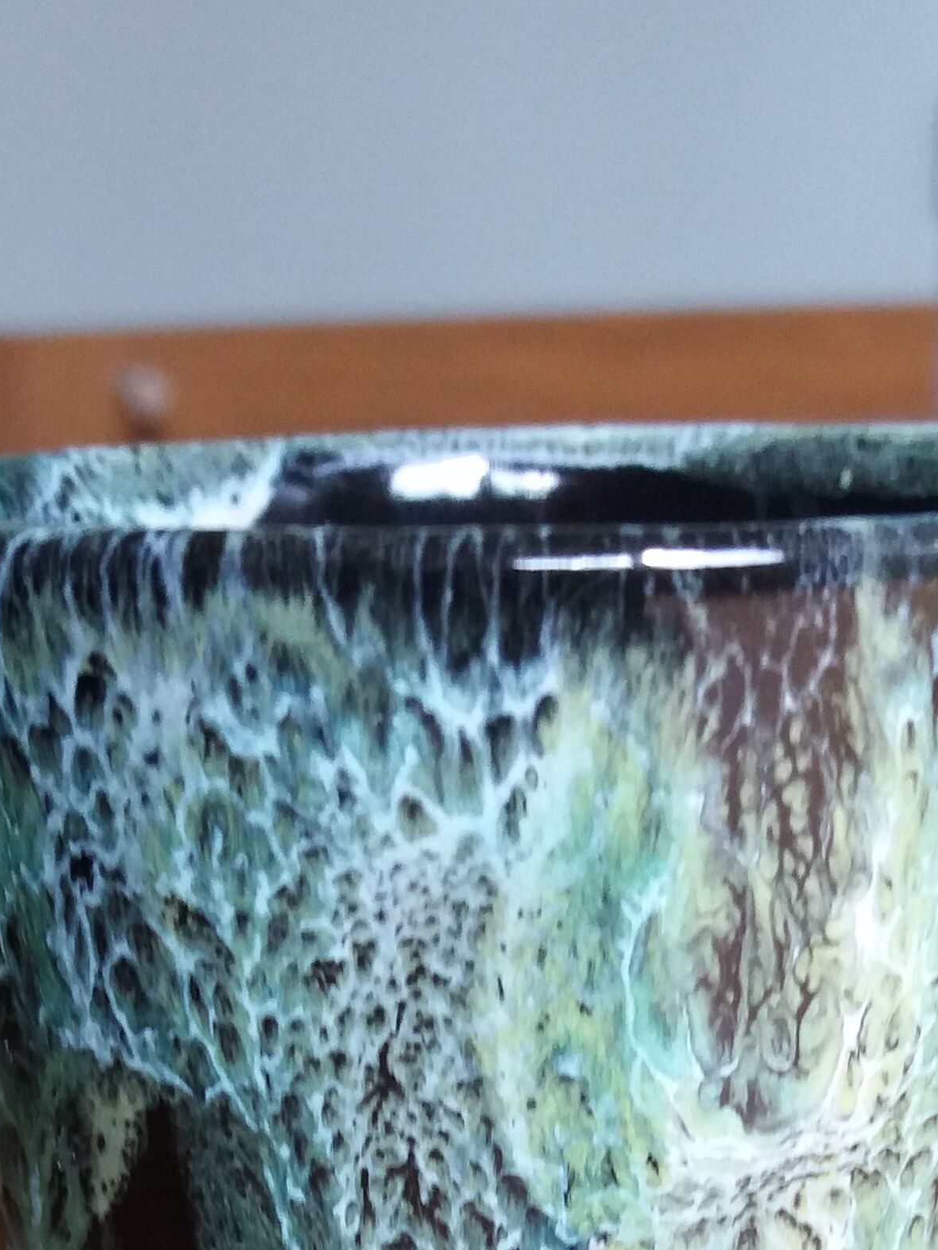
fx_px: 2636
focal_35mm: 73
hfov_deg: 20.2
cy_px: 1542
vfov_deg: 24.0
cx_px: 492
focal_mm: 3.7
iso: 100
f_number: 1.9
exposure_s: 1/33
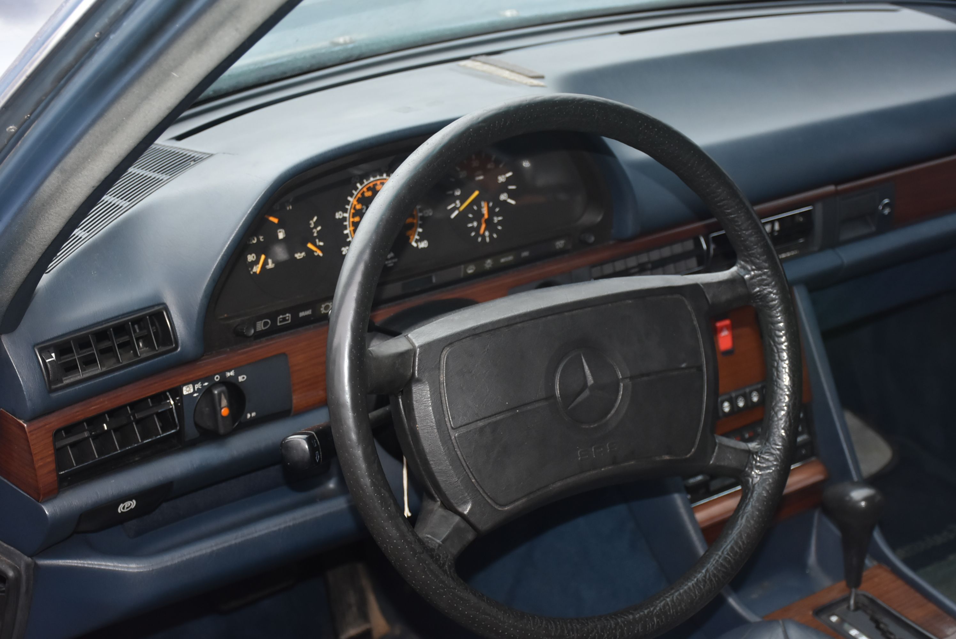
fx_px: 1595
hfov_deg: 33.4
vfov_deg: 22.7
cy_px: 320
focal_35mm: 60
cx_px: 478
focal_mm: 40
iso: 800
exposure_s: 1/60
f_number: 4.5
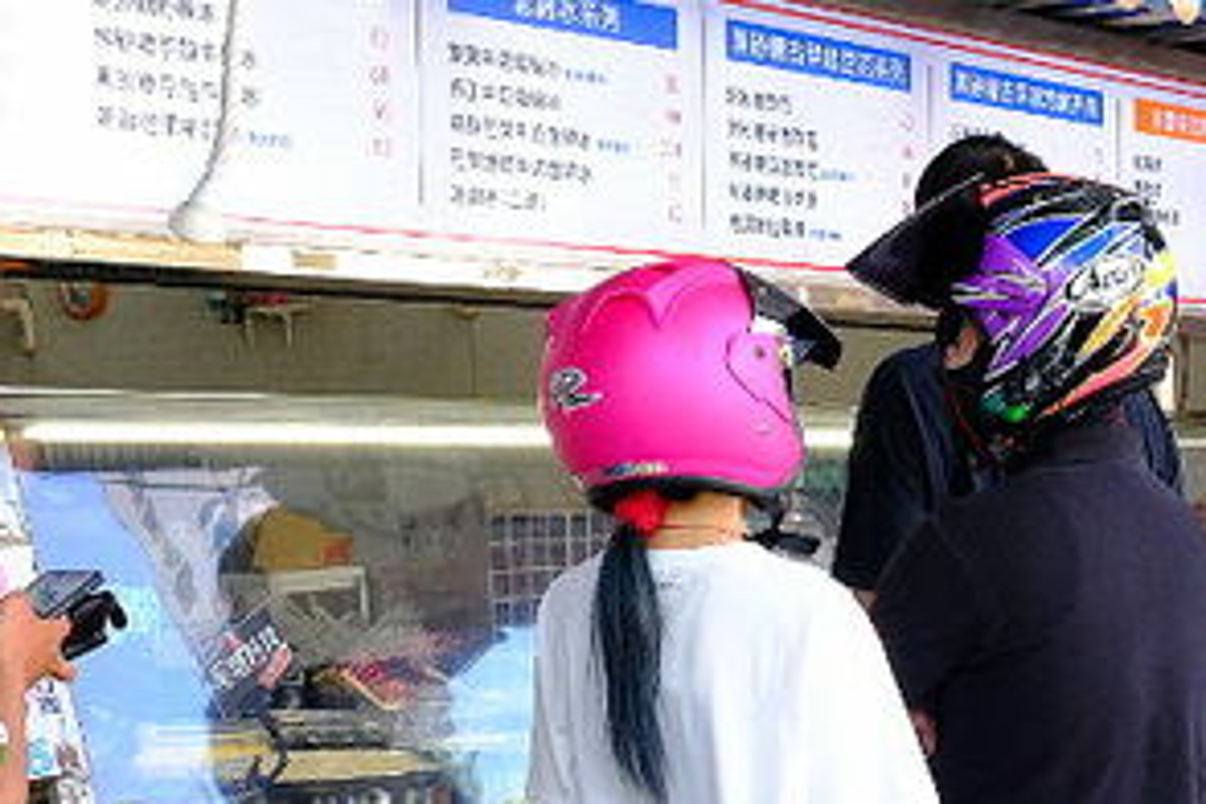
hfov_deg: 25.7
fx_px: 2613
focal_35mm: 78
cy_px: 767
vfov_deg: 17.2
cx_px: 915
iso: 1000
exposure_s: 1/40
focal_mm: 18
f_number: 11
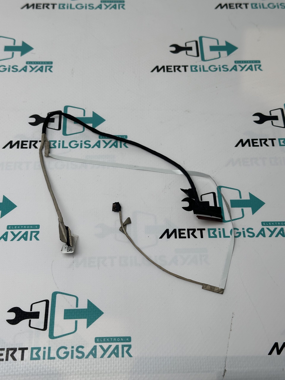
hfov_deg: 30.3
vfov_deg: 39.7
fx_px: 527
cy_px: 190
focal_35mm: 48
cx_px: 142
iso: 64
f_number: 1.78
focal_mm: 6.86
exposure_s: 1/1289
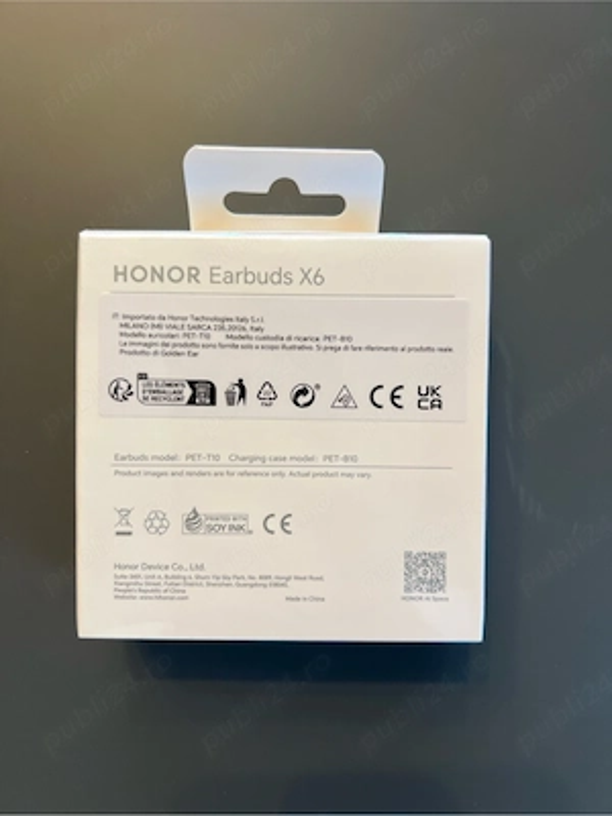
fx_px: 613
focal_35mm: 26
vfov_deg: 67.3
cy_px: 408
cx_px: 306
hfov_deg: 53.1
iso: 125
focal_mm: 5.7
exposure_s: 1/100
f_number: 1.5
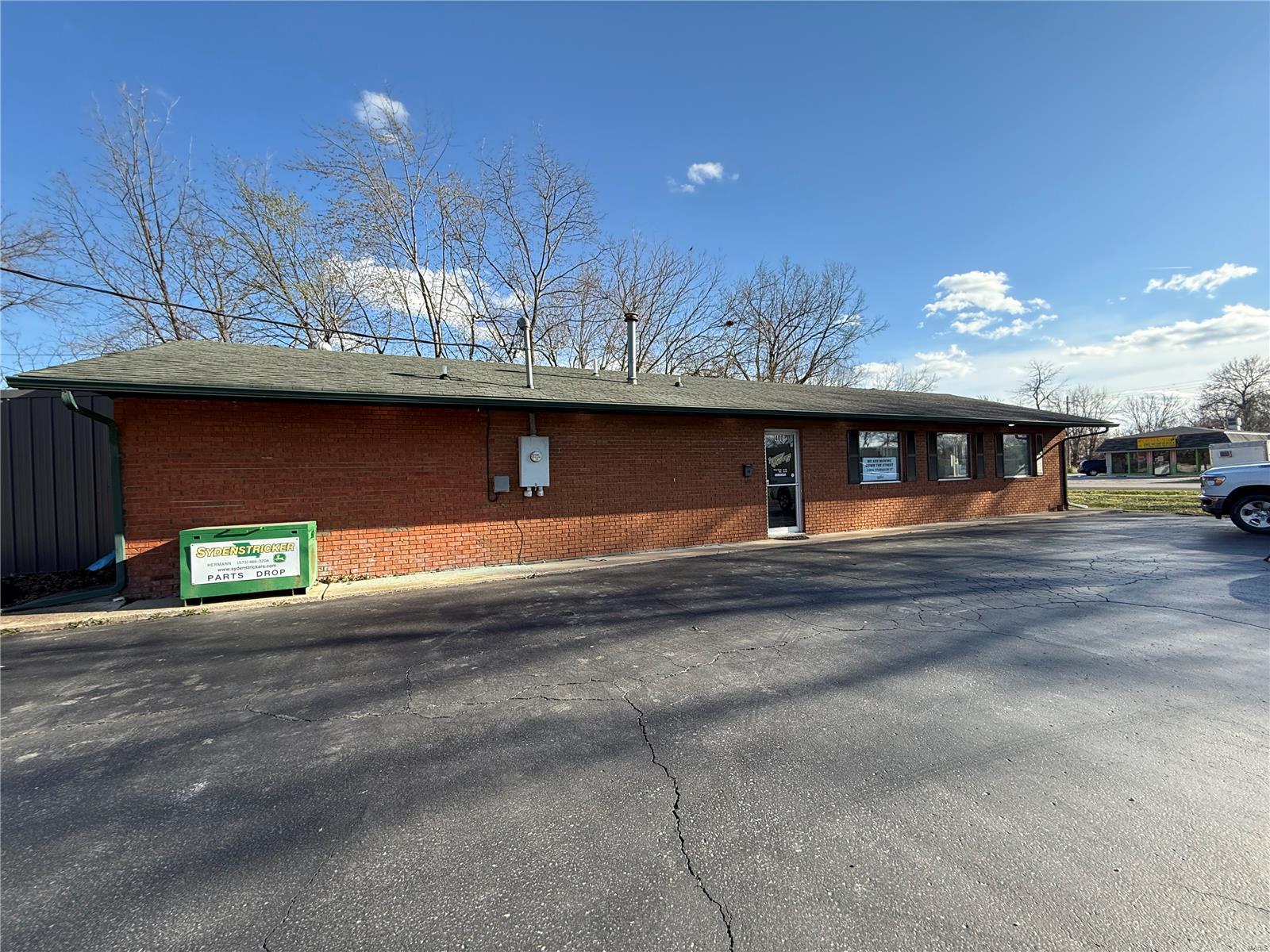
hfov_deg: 102.1
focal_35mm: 14
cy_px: 476
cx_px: 635
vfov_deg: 85.7
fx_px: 514
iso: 64
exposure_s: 1/789
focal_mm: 2.22
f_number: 2.2
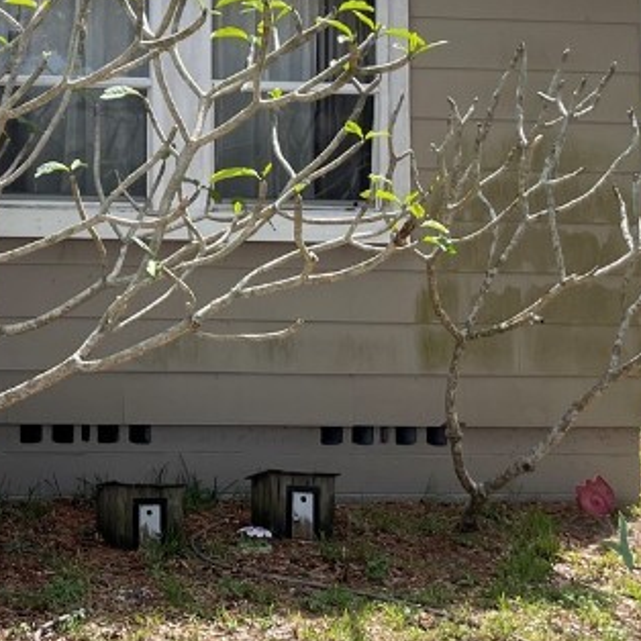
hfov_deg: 21.2
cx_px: -157
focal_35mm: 75
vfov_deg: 22.4
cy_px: 53
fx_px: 1571
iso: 32
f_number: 1.6
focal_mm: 4.2
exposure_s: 1/1855
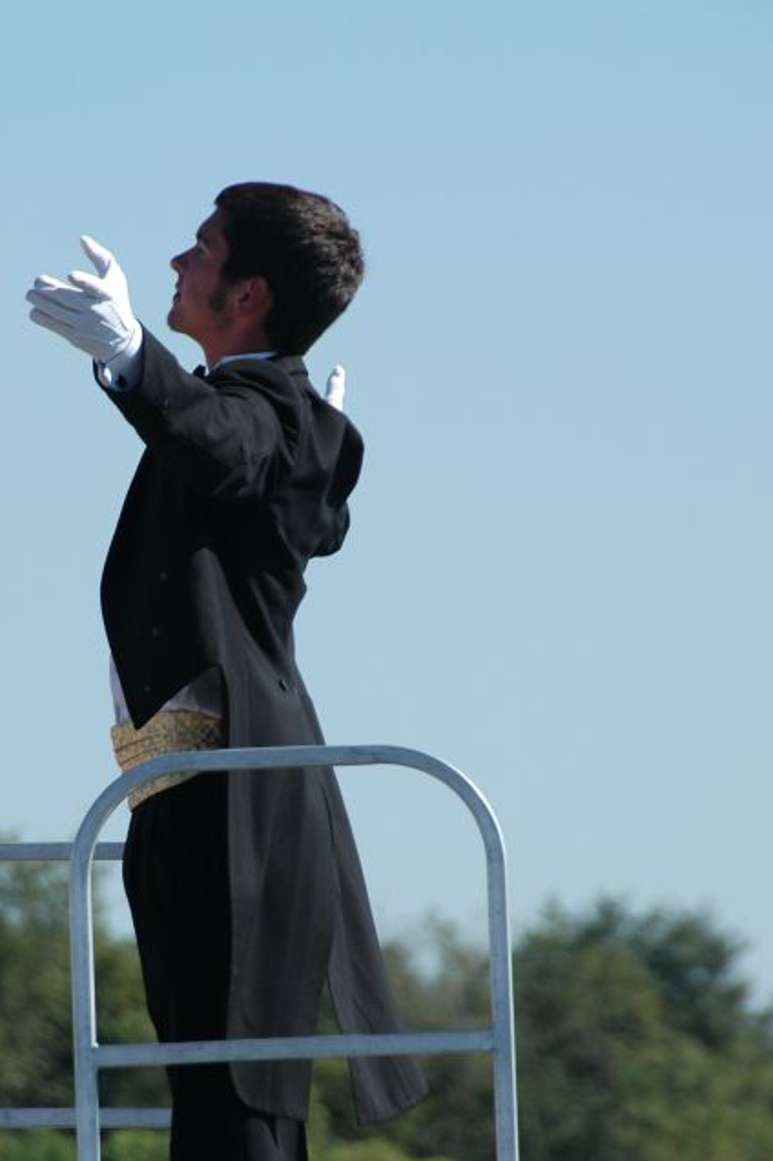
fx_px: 15540
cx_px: 219
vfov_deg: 4.3
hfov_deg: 2.8
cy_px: 611
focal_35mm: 482
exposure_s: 1/640
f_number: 6.3
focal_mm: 200
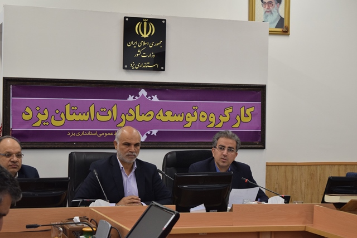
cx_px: 178
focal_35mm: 82
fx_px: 818
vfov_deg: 16.6
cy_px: 119
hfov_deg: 24.6
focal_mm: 55
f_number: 5.6
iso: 1000
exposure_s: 1/60
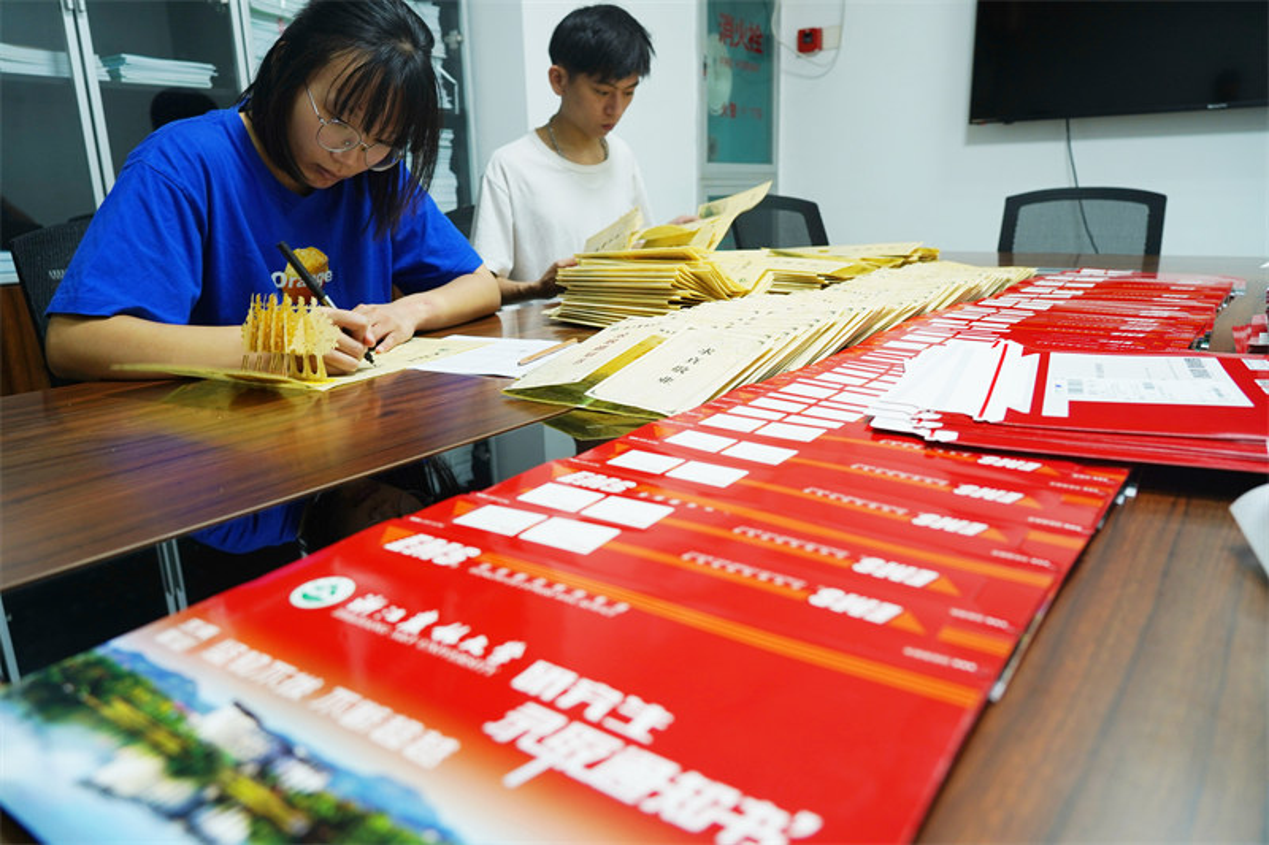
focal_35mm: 24
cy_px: 422
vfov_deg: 53.1
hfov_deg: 73.8
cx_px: 634
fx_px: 846
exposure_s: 1/40
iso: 400
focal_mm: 24
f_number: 4.5
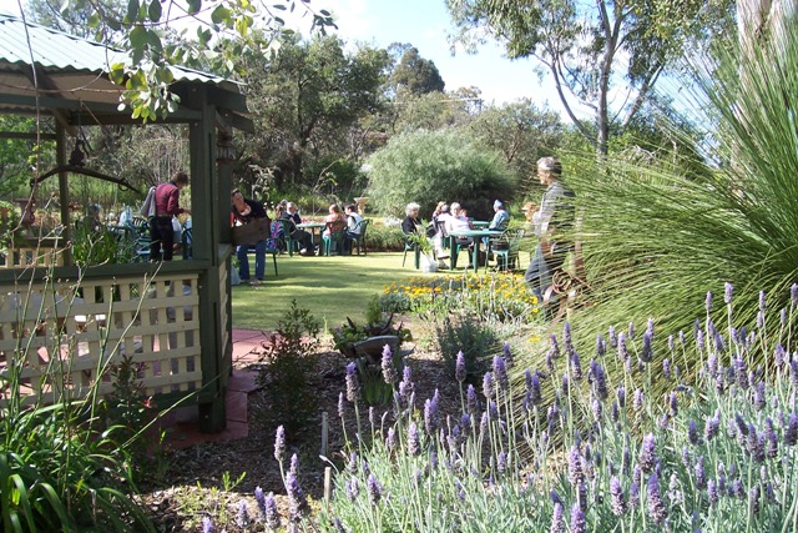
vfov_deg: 38.9
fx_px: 754
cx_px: 399
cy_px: 266
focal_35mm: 34
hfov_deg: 55.8
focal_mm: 5.6
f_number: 5.6
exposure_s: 1/125
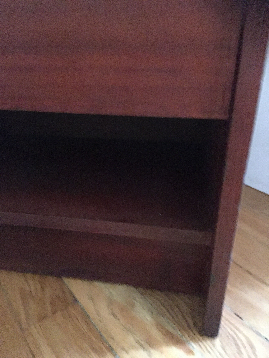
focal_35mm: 29
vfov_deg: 61.7
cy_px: 179
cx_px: 134
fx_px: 300
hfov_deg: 48.2
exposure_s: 1/17
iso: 2000
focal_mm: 4.15
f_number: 2.2
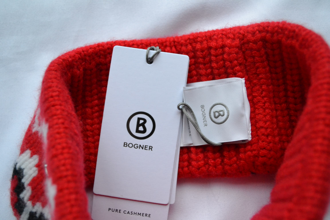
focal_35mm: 33
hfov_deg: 57.2
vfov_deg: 40.0
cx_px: 165
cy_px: 110
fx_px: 302
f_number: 4
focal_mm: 22
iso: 2800
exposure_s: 1/60
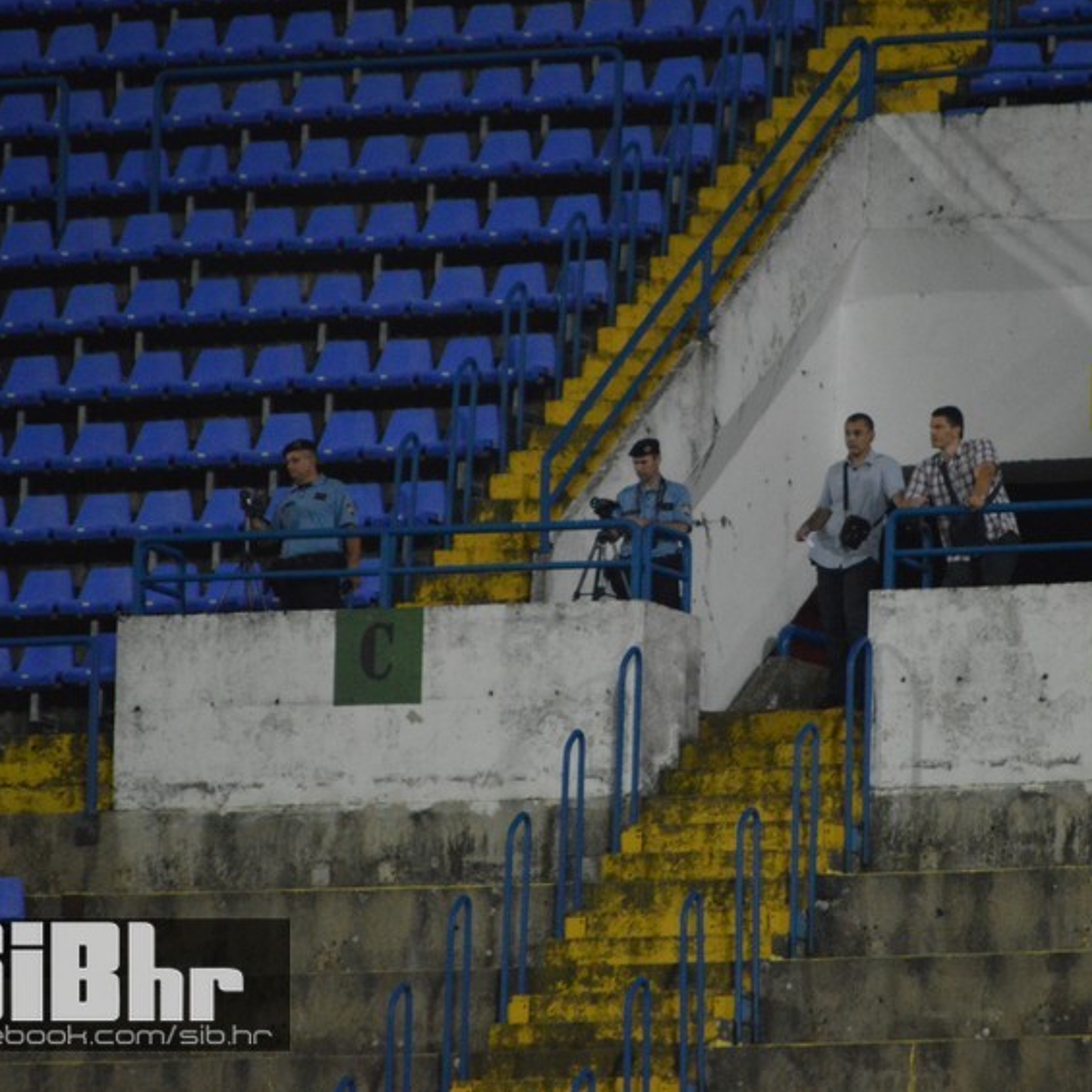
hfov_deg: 4.3
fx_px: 14490
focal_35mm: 406
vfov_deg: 4.3
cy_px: 520
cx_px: 744
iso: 3200
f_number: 5.6
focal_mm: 200
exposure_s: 1/250
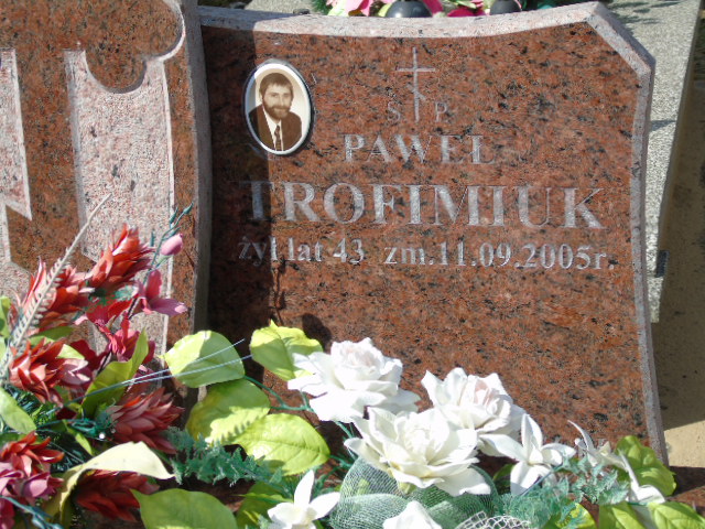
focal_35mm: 94
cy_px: 264
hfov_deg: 20.9
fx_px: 1914
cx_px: 352
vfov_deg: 15.7
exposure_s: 1/500
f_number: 4.3
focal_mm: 17
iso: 80
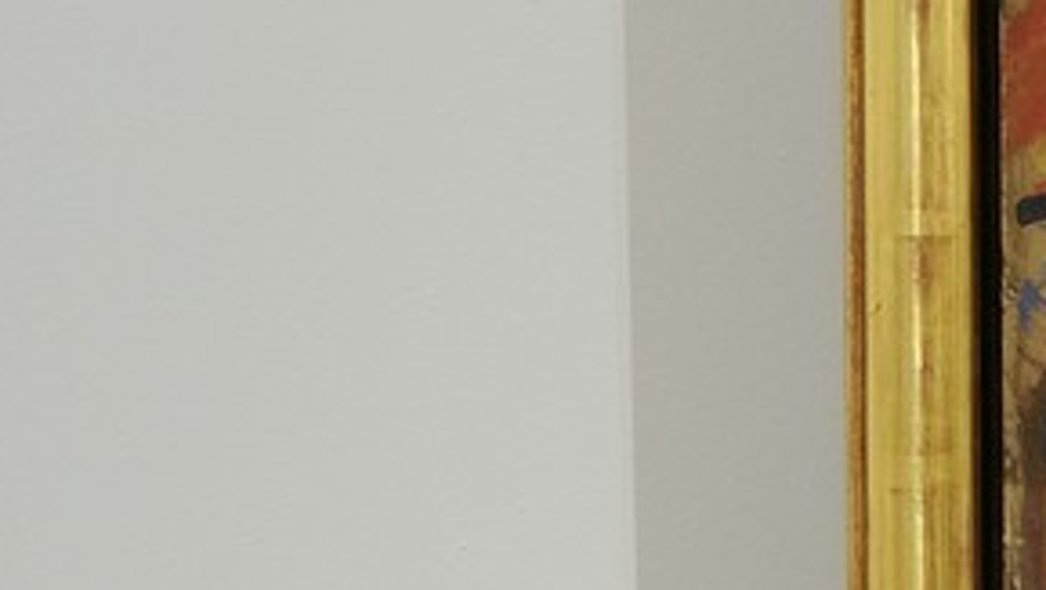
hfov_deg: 5.4
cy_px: 764
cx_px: 2754
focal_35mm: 382
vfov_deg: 3.2
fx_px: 10602
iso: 200
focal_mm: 66
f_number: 9
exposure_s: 3
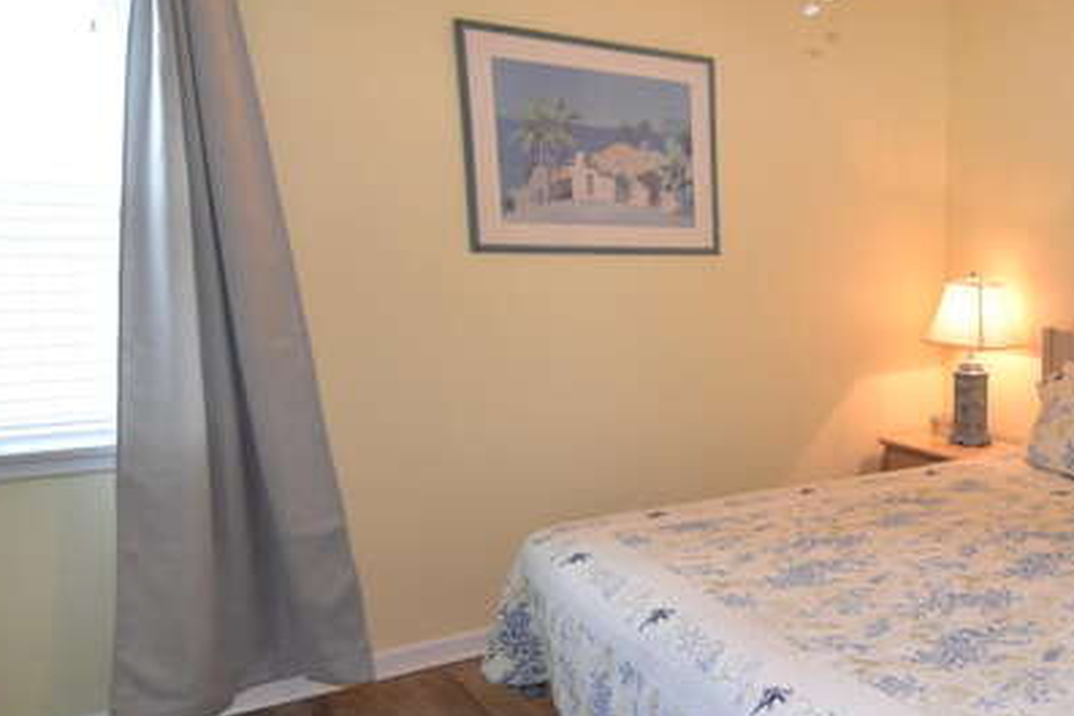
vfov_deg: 40.9
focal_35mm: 32
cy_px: 445
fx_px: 954
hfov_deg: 50.6
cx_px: 1006
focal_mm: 11
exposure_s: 1/80
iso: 800
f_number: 4.5
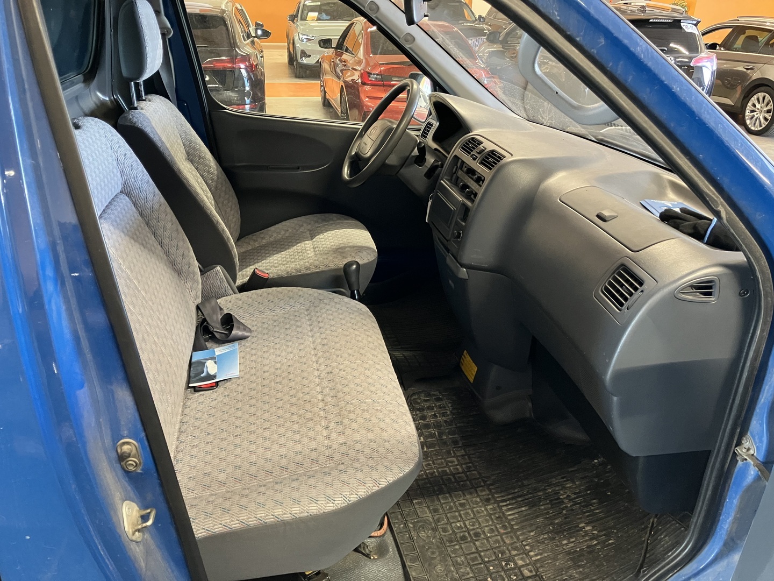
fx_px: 626
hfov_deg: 63.4
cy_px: 290
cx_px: 387
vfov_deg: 49.7
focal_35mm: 28
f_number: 1.8
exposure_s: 1/40
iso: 400
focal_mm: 3.99
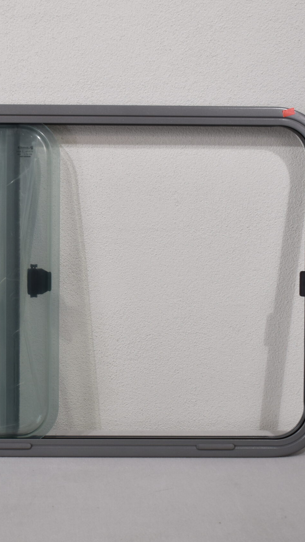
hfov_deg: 15.7
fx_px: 1093
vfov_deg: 27.9
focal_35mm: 76
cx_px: 22
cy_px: 271
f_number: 5.6
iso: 360
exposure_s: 1/125
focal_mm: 32
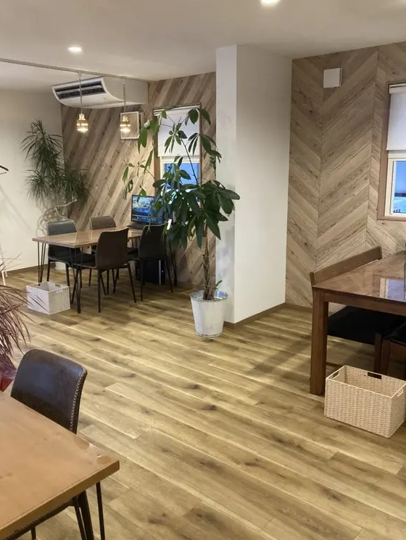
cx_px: 178
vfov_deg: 56.8
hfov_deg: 44.1
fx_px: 500
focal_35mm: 32
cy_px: 263
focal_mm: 3.99
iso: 250
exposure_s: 1/60
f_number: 1.8
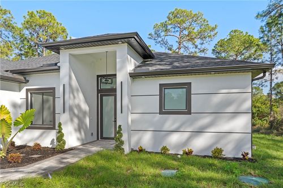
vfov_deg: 54.1
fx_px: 185
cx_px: 142
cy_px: 94
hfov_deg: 74.9
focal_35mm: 24
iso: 100
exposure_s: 1/125
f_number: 9
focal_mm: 23.5
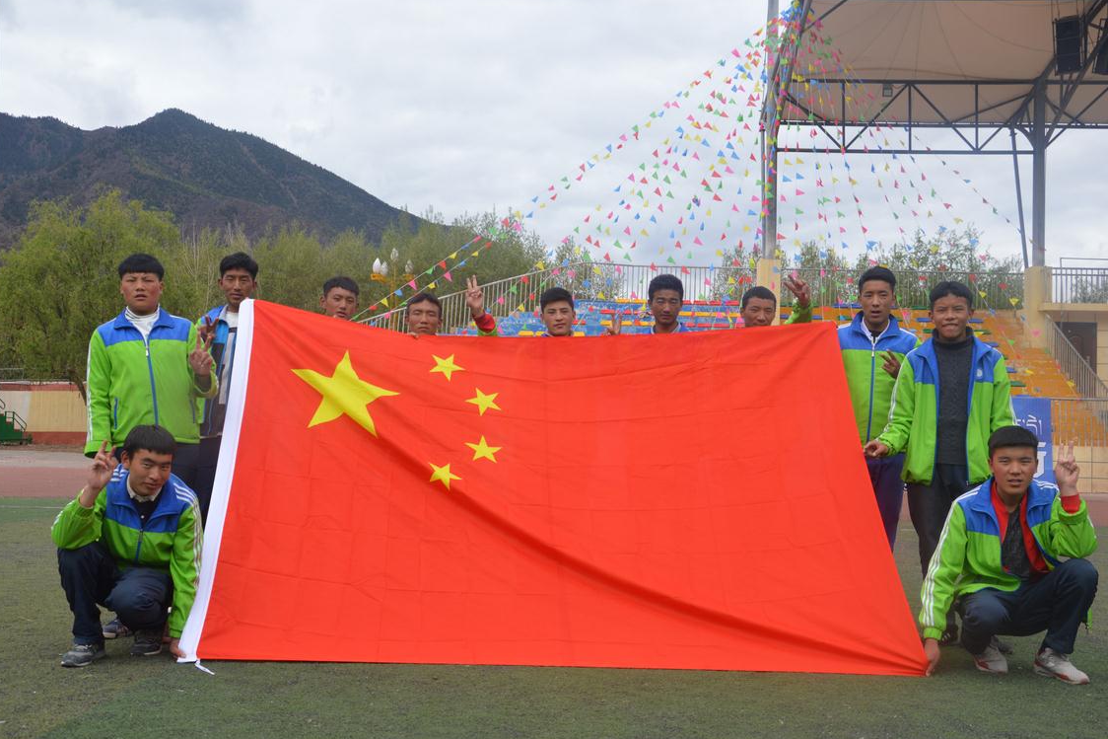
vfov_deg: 34.6
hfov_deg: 50.1
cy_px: 369
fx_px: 1185
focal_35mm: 39
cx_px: 557
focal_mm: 25
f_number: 8
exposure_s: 1/250
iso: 100
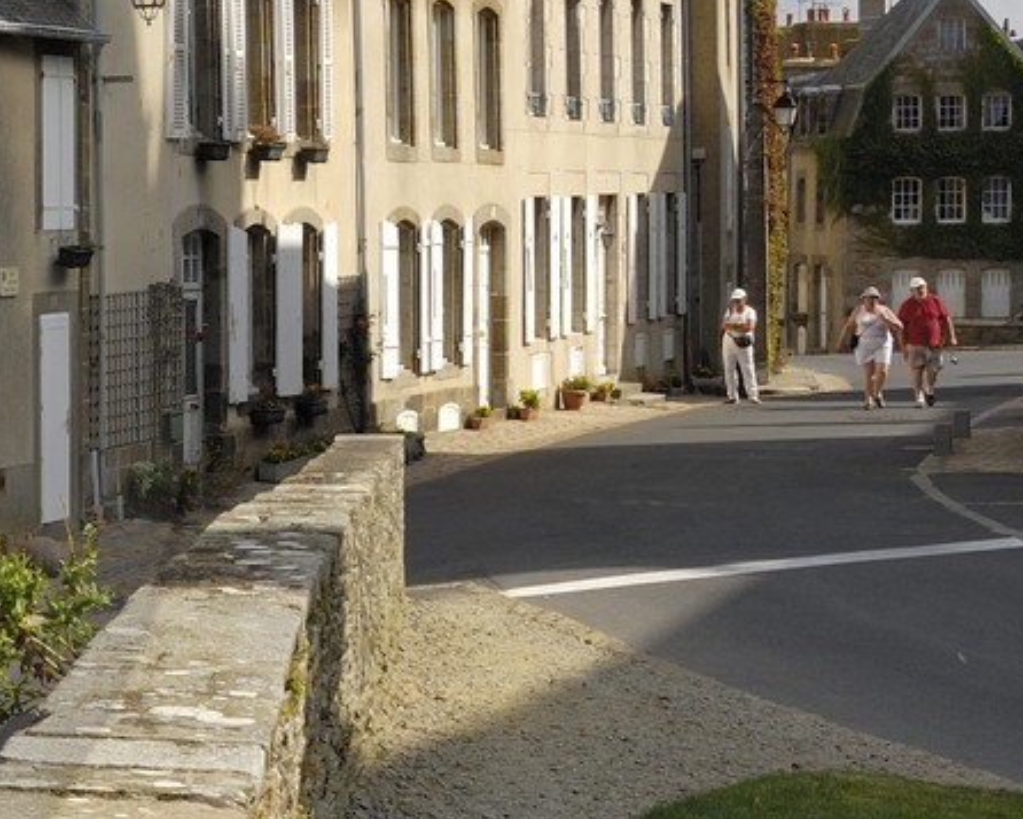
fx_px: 3361
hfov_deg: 15.3
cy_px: 280
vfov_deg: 13.9
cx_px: -743
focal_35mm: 111
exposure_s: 1/125
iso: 100
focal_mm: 22
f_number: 10
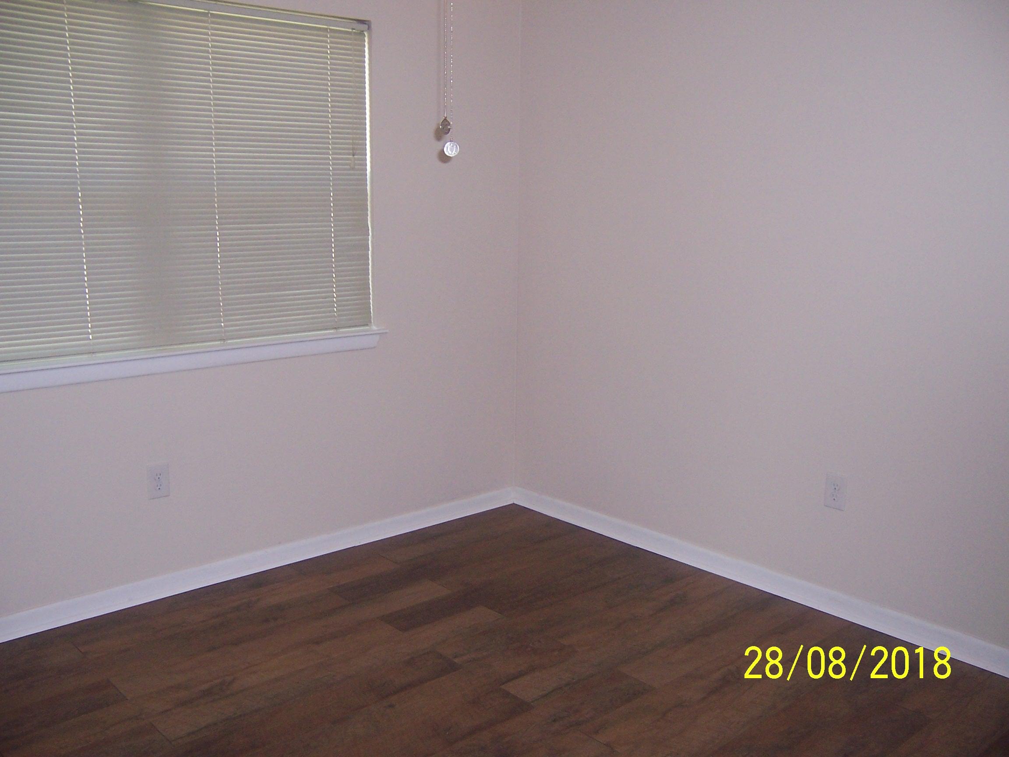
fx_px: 962
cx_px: 504
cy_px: 378
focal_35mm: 33
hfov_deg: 55.4
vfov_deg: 42.9
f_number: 2.8
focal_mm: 5.5
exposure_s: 1/60
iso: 140
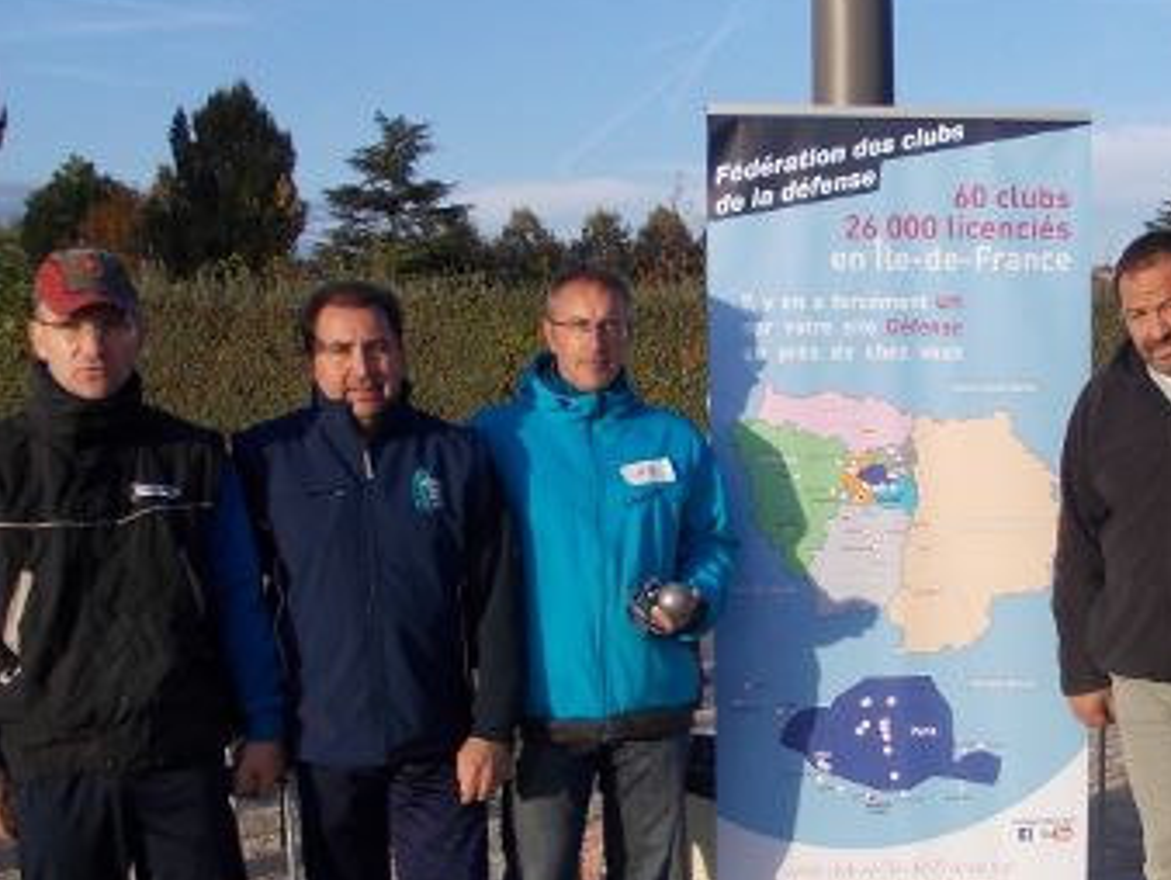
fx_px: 1794
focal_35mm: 53
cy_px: 641
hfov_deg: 35.3
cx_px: 883
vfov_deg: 27.2
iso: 80
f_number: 5.4
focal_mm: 4
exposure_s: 1/250
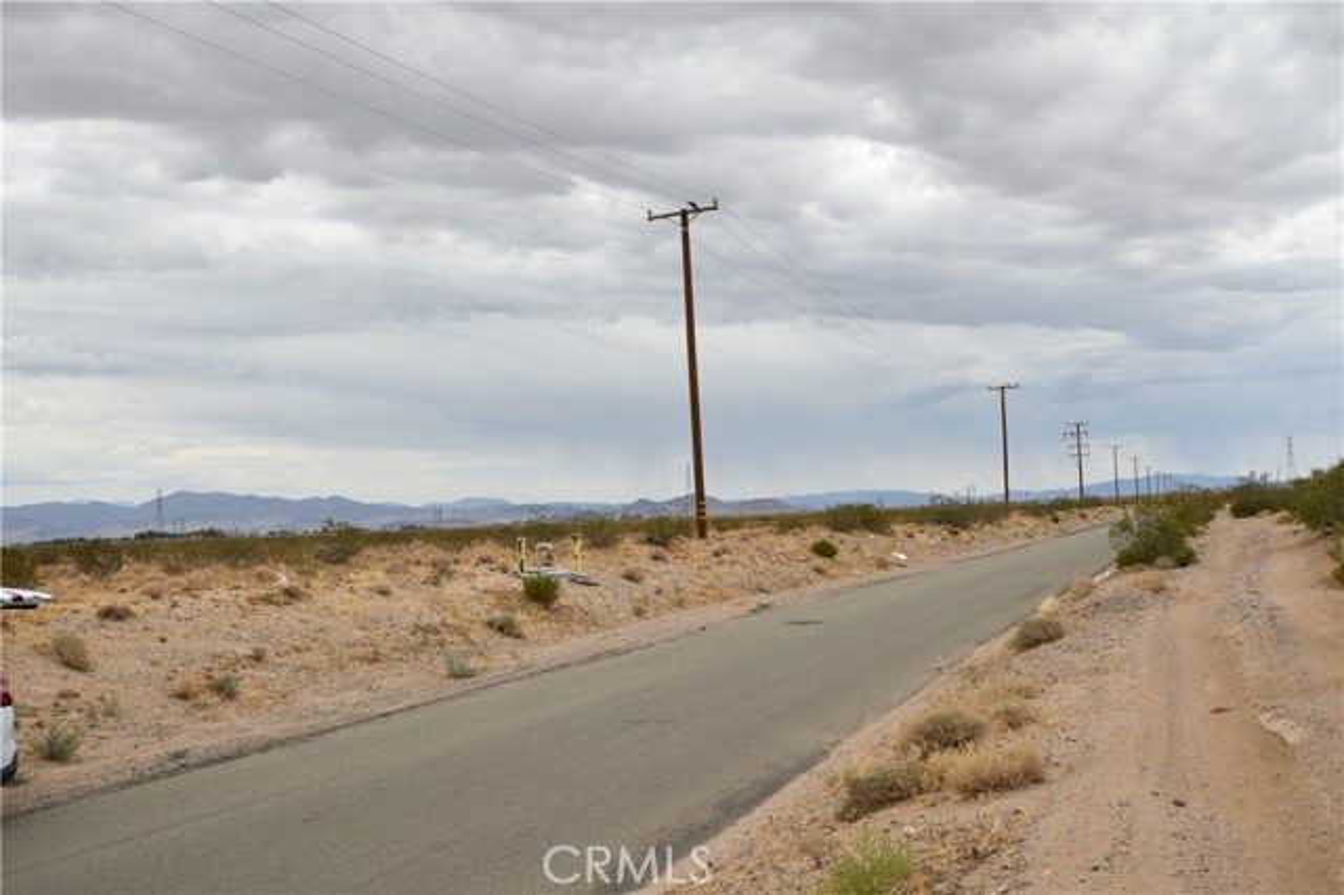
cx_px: 672
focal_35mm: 36
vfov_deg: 36.8
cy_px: 448
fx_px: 1343
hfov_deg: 53.2
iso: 200
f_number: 10
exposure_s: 1/400
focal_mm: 24
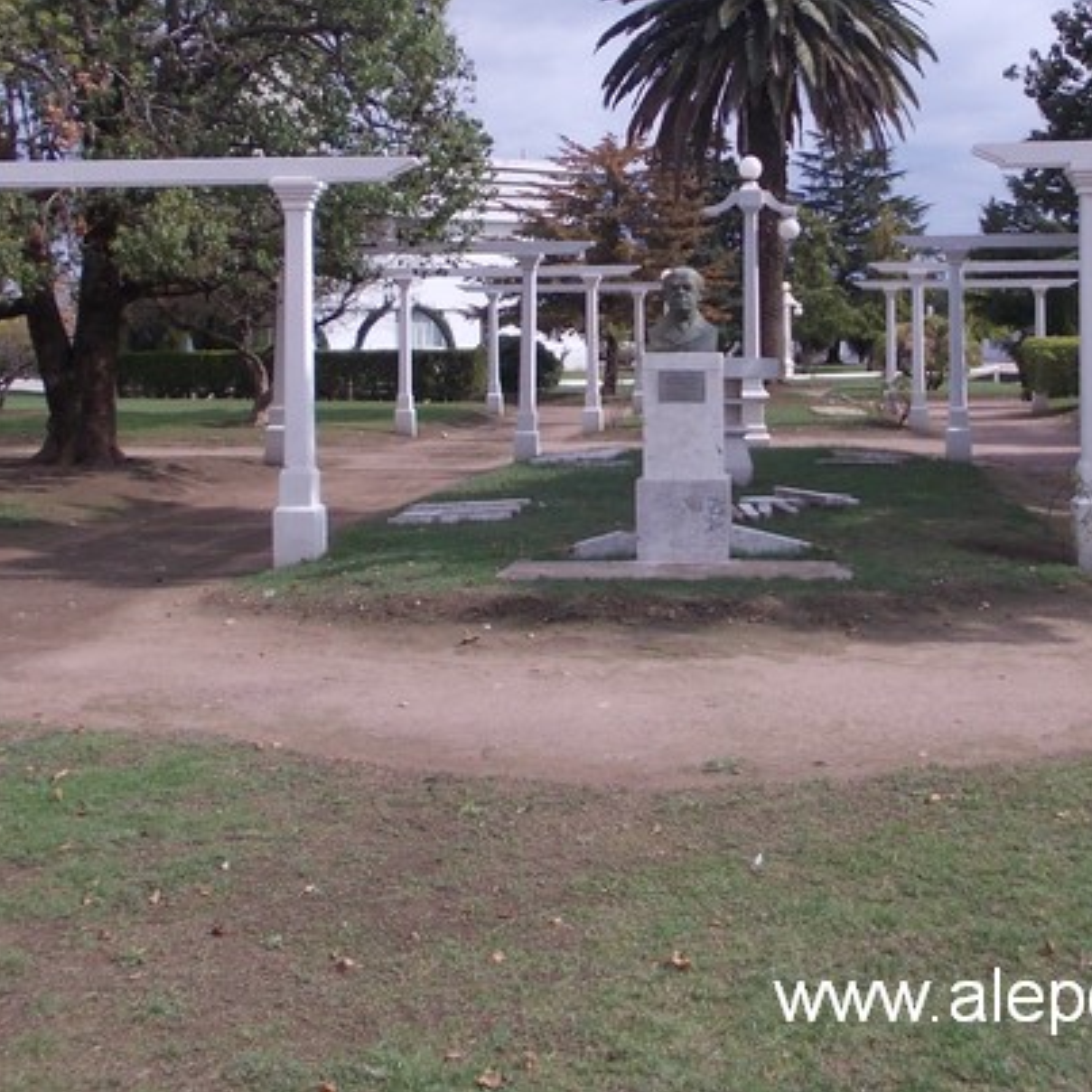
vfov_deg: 35.5
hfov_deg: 35.8
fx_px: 1677
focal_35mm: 47
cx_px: 688
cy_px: 320
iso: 80
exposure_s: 1/400
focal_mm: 4
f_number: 5.4
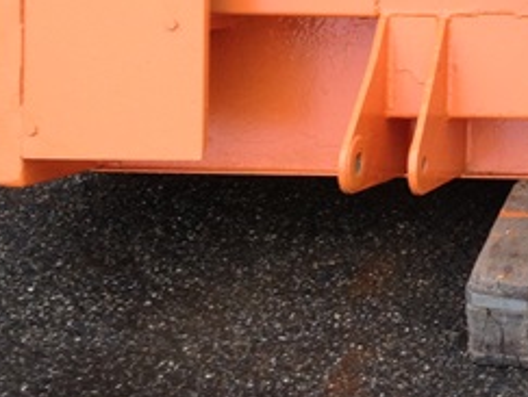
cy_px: 0
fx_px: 1757
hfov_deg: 16.0
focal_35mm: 115
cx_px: 730
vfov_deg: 12.8
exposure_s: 1/120
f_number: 2.4
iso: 50
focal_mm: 4.28
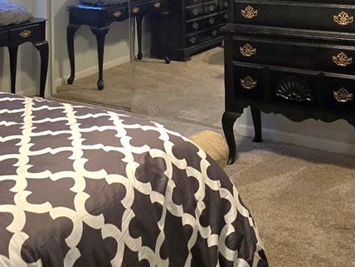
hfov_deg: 34.9
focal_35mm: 55
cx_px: 181
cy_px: -49
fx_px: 564
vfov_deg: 24.2
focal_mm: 6.3
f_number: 1.7
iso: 640
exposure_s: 1/120
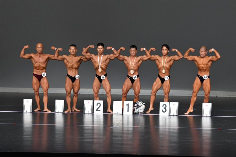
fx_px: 1324
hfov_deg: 10.2
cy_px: 78
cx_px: 118
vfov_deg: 6.8
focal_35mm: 202
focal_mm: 135
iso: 5000
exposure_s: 1/400
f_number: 5.6
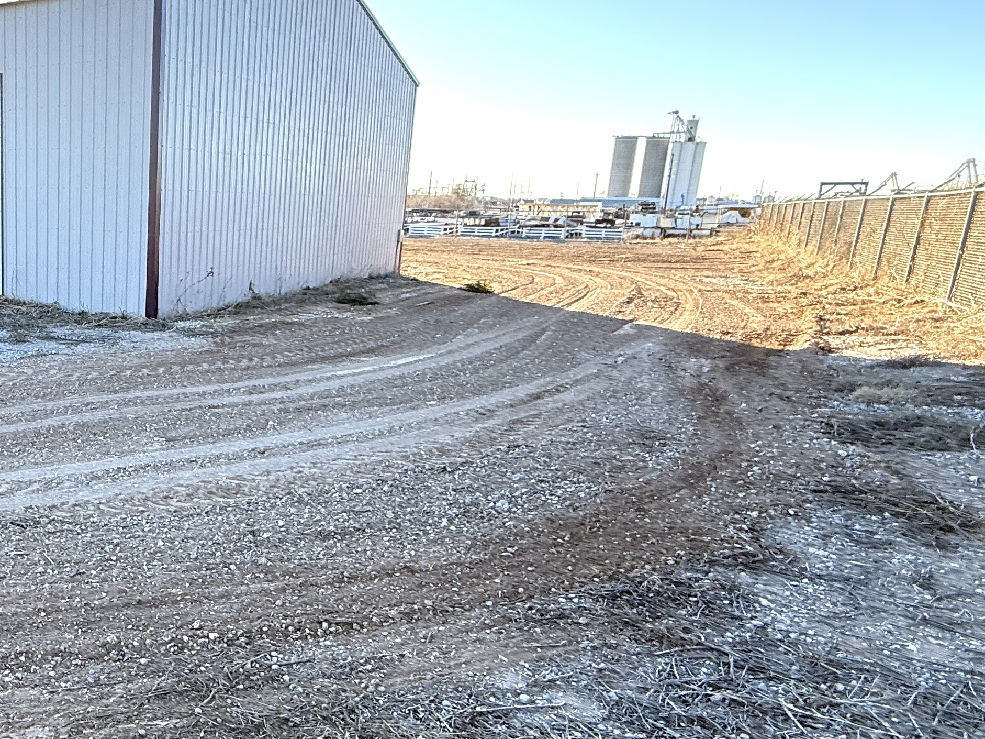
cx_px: 108
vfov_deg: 46.8
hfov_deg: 53.0
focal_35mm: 30
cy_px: 381
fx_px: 854
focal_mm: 2.22
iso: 64
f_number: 2.2
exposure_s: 1/455
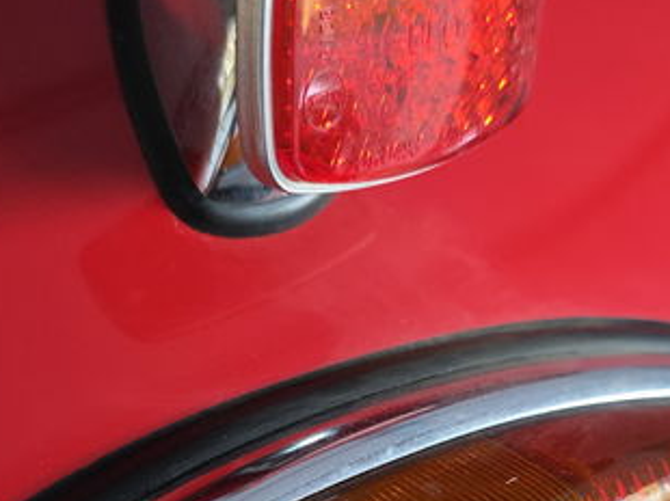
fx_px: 1102
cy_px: 389
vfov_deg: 25.3
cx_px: 313
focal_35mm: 57
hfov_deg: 33.8
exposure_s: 1/120
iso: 250
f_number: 1.7
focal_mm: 6.3
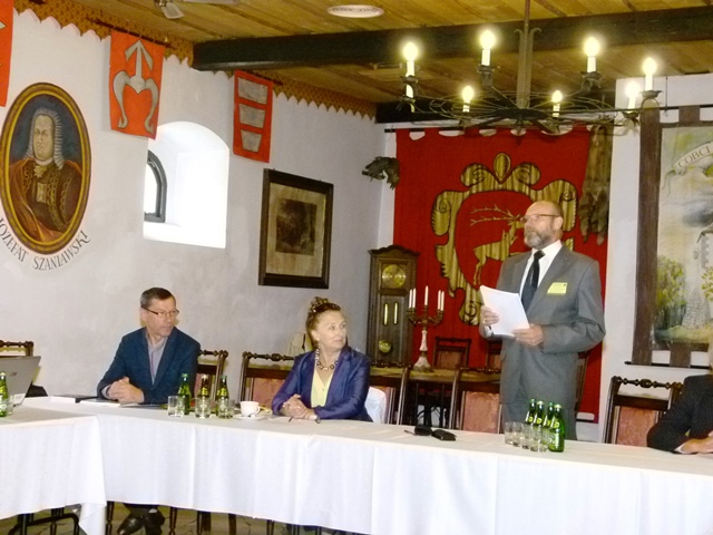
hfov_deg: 33.2
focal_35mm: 58
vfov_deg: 25.2
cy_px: 268
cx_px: 356
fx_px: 1195
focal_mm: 10.5
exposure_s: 1/10
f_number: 3.2
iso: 800
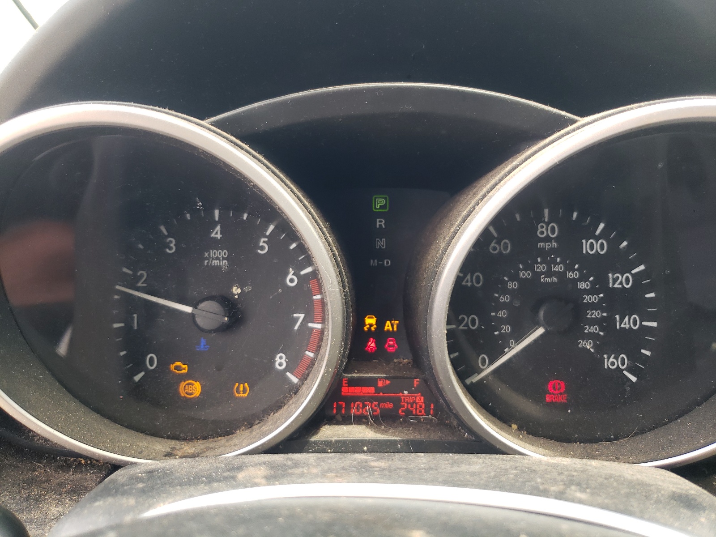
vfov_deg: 53.1
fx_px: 538
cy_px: 268
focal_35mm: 26
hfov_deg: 67.3
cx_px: 358
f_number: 1.5
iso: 73
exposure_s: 1/120
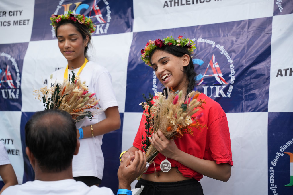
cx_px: 146
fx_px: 427
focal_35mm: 52
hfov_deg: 37.9
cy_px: 98
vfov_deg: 25.7
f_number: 2.8
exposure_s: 1/3200
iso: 250
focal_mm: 52.5
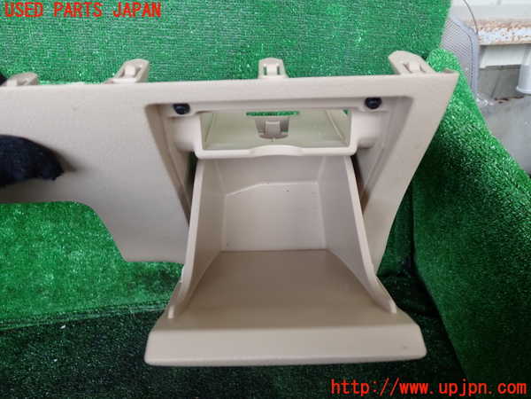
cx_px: 266
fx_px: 460
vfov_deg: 46.8
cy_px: 200
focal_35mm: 30
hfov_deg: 60.0
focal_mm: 5.4
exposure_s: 1/60
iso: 125
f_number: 2.3
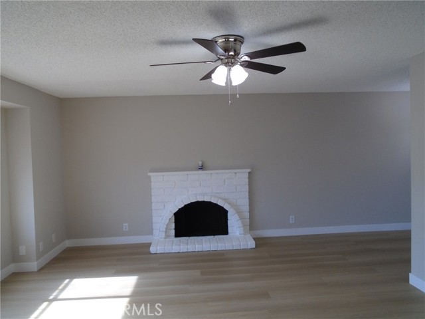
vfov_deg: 53.1
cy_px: 160
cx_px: 212
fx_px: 319
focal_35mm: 26
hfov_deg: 67.3
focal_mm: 4.6
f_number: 3.2
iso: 100
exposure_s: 1/60
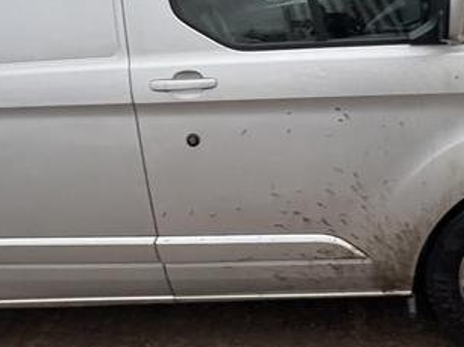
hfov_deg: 45.8
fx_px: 549
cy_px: 42
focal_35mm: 41
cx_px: 220
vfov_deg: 33.5
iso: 250
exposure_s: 1/89
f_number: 2.2
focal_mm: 2.22
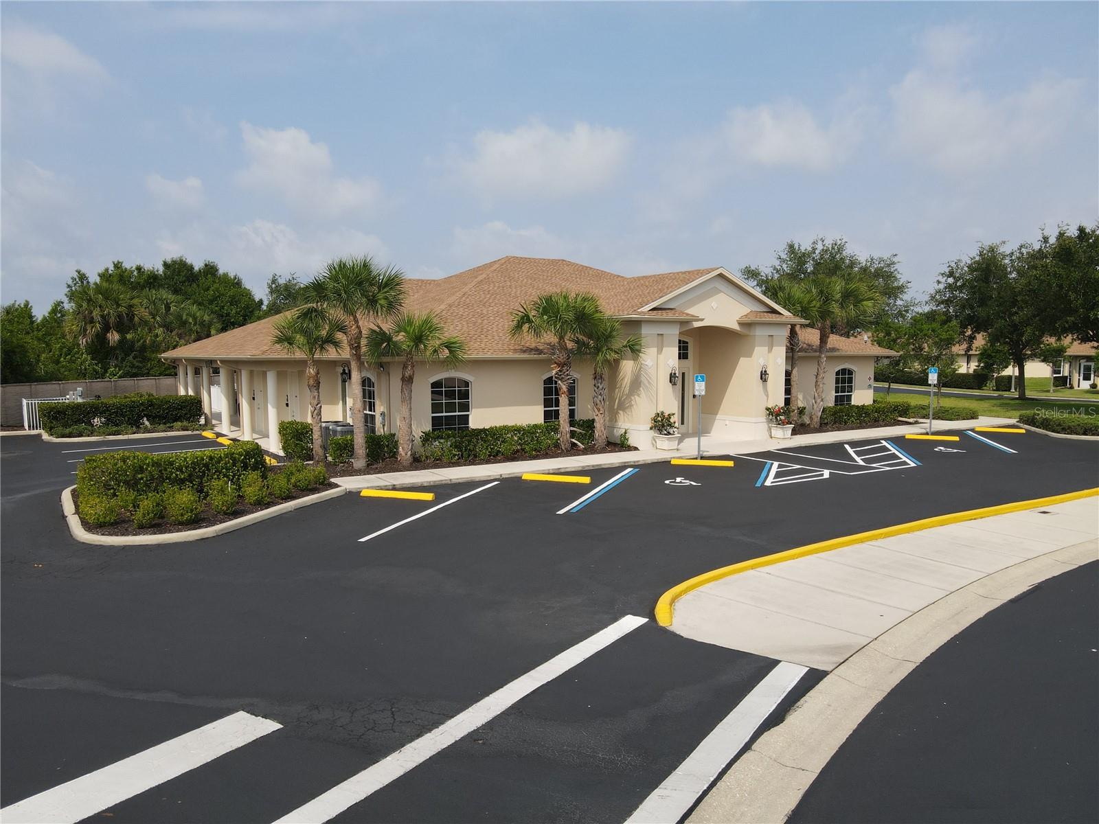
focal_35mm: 24
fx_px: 762
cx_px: 550
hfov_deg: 71.6
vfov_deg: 56.8
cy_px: 412
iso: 100
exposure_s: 1/1000
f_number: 2.8
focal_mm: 4.5
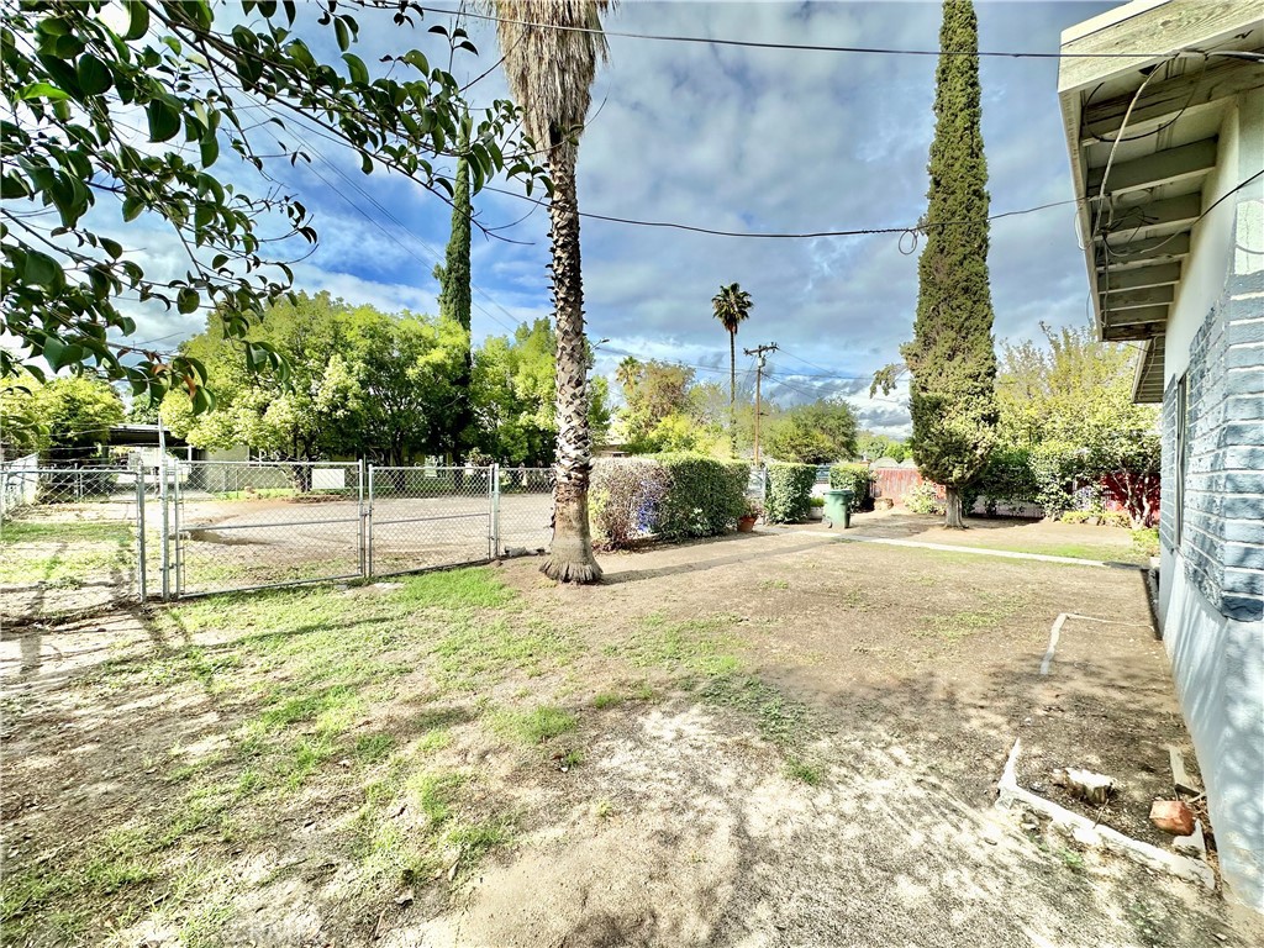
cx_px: 632
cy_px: 474
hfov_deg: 102.1
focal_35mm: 14
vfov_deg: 85.7
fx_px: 511
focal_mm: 2.22
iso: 50
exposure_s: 1/1887
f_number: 2.2
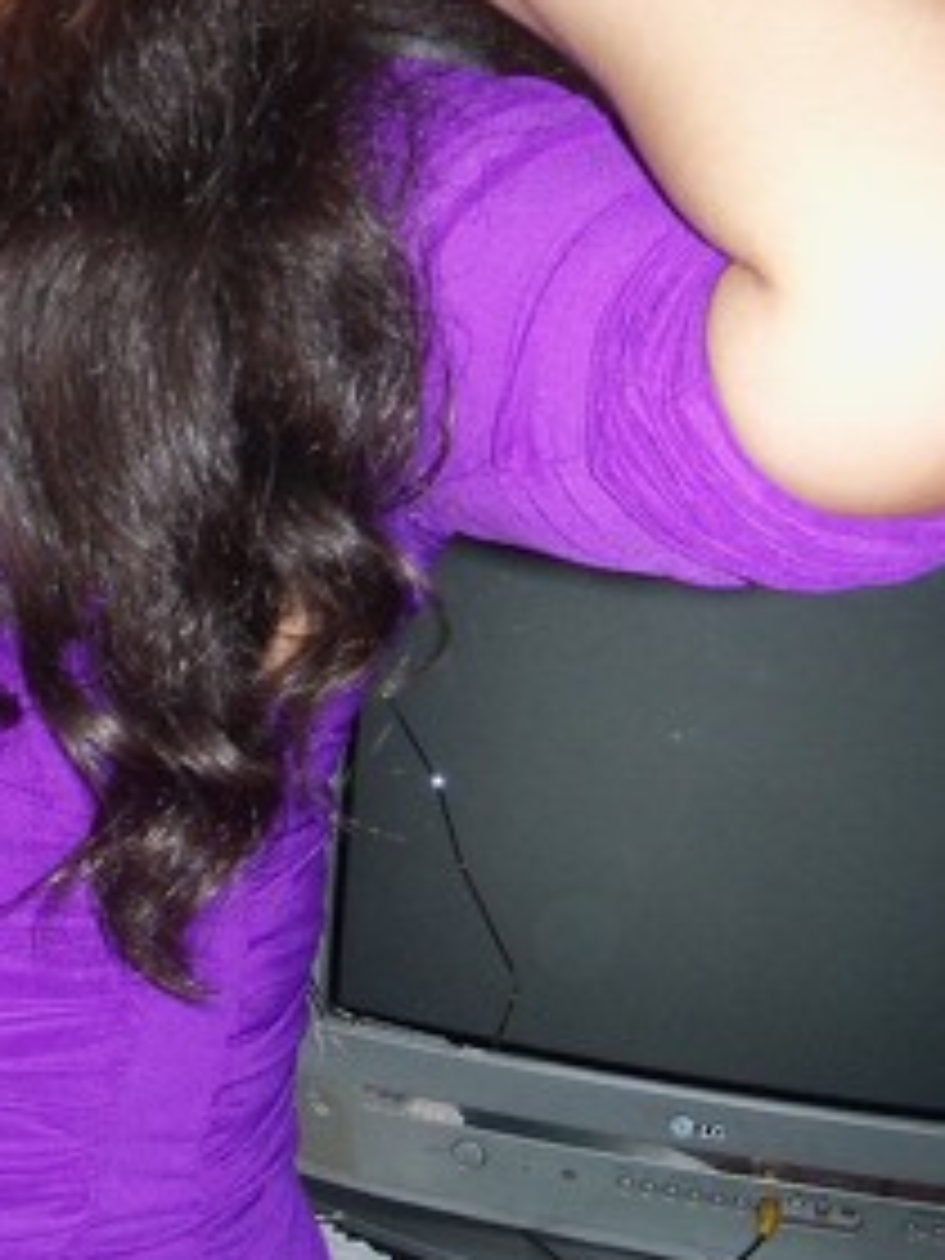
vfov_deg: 25.5
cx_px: 50
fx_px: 2730
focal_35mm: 75
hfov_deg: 19.2
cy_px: 220
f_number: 3.5
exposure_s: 1/30
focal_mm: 6.2
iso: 200
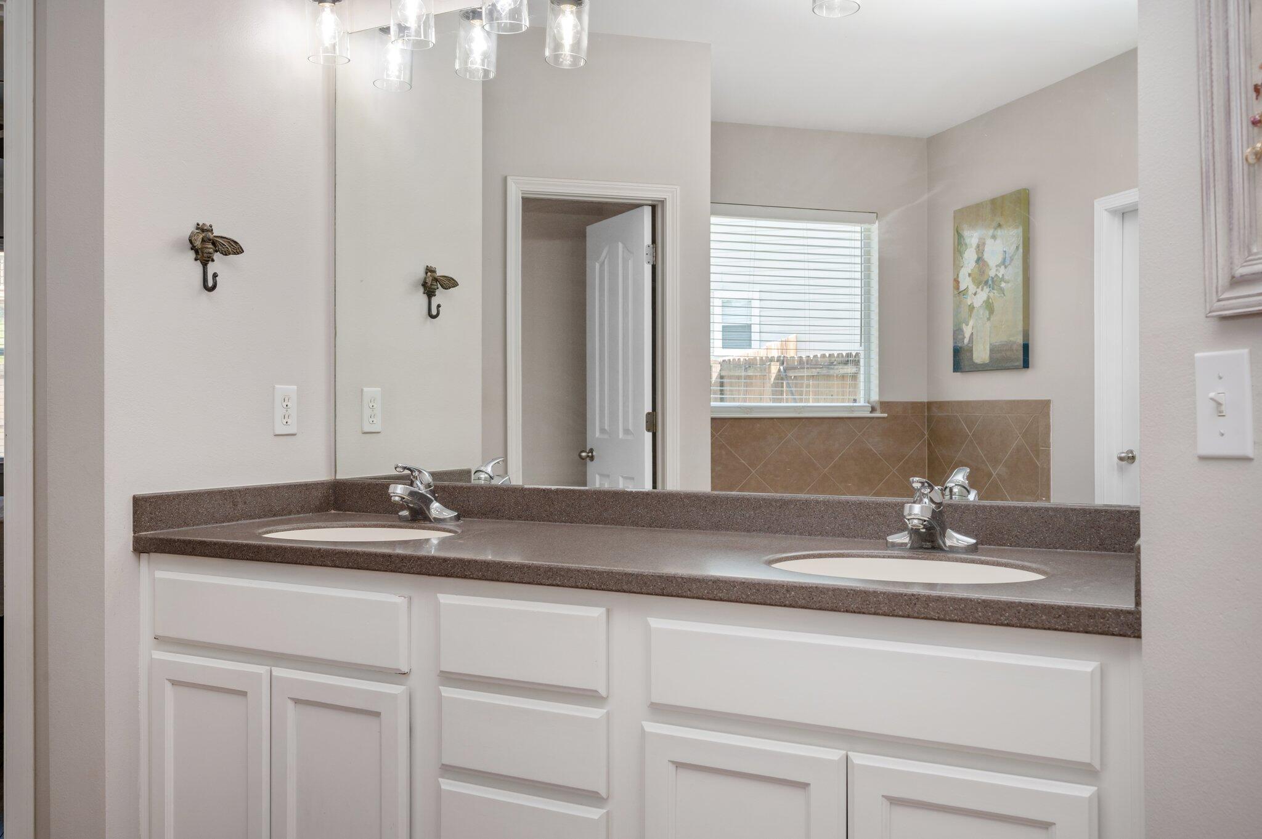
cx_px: 631
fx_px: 1051
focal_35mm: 30
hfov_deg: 62.0
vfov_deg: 43.5
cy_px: 420
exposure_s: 1/60
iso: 400
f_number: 9
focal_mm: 30
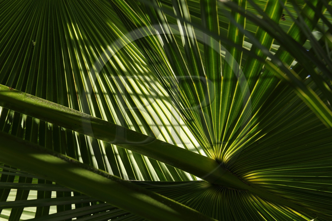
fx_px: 645
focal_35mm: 70
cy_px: 110
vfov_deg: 19.4
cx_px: 166
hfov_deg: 28.9
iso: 200
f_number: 9
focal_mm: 70
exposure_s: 1/160
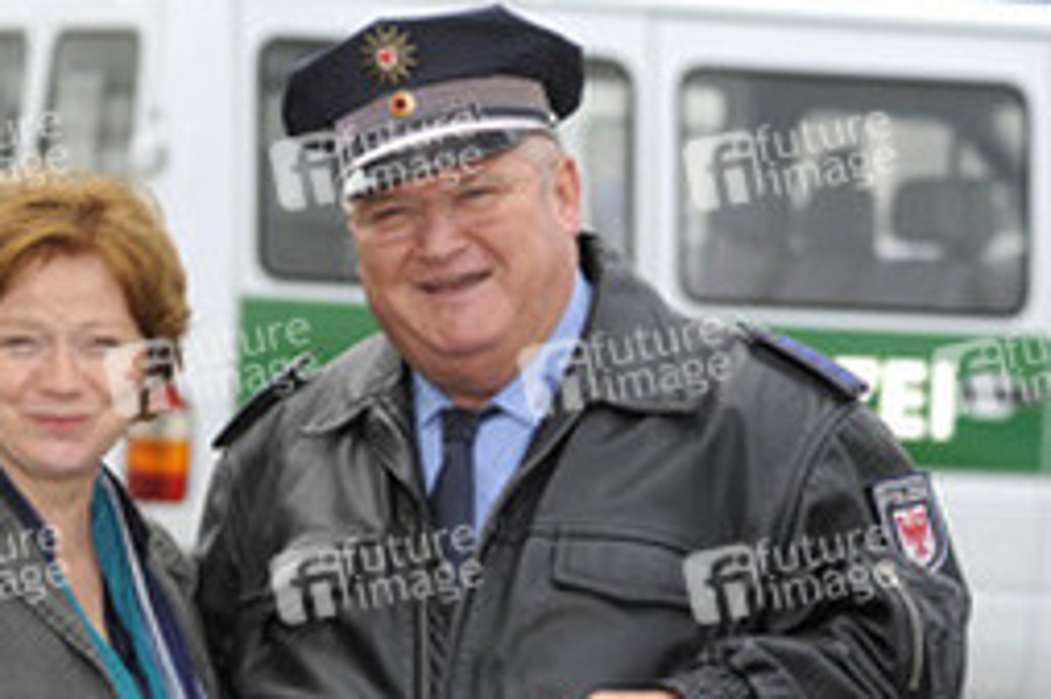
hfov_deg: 9.5
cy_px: 472
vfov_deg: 6.3
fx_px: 6331
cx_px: 267
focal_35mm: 217
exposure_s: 1/640
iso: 250
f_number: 5.6
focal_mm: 122
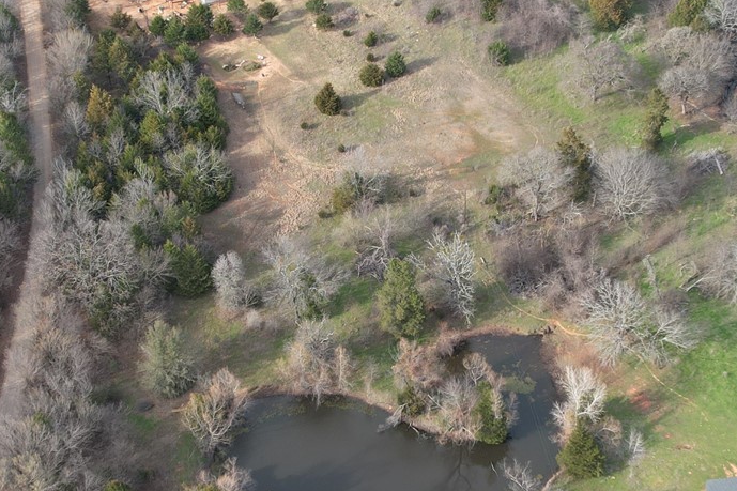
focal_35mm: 65
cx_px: 413
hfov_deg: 30.9
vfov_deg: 20.8
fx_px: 1330
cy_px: 328
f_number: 2.8
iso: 100
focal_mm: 8.38
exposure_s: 1/500
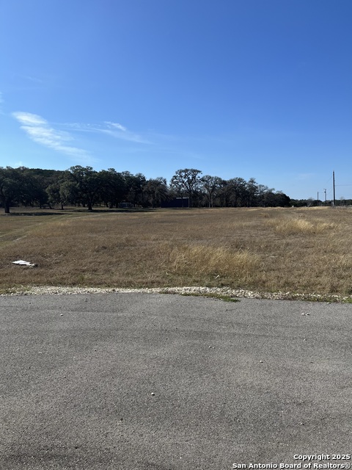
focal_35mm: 26
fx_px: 353
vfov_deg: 67.3
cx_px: 176
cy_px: 235
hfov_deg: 53.1
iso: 50
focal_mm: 5.1
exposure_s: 1/5076
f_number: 1.6
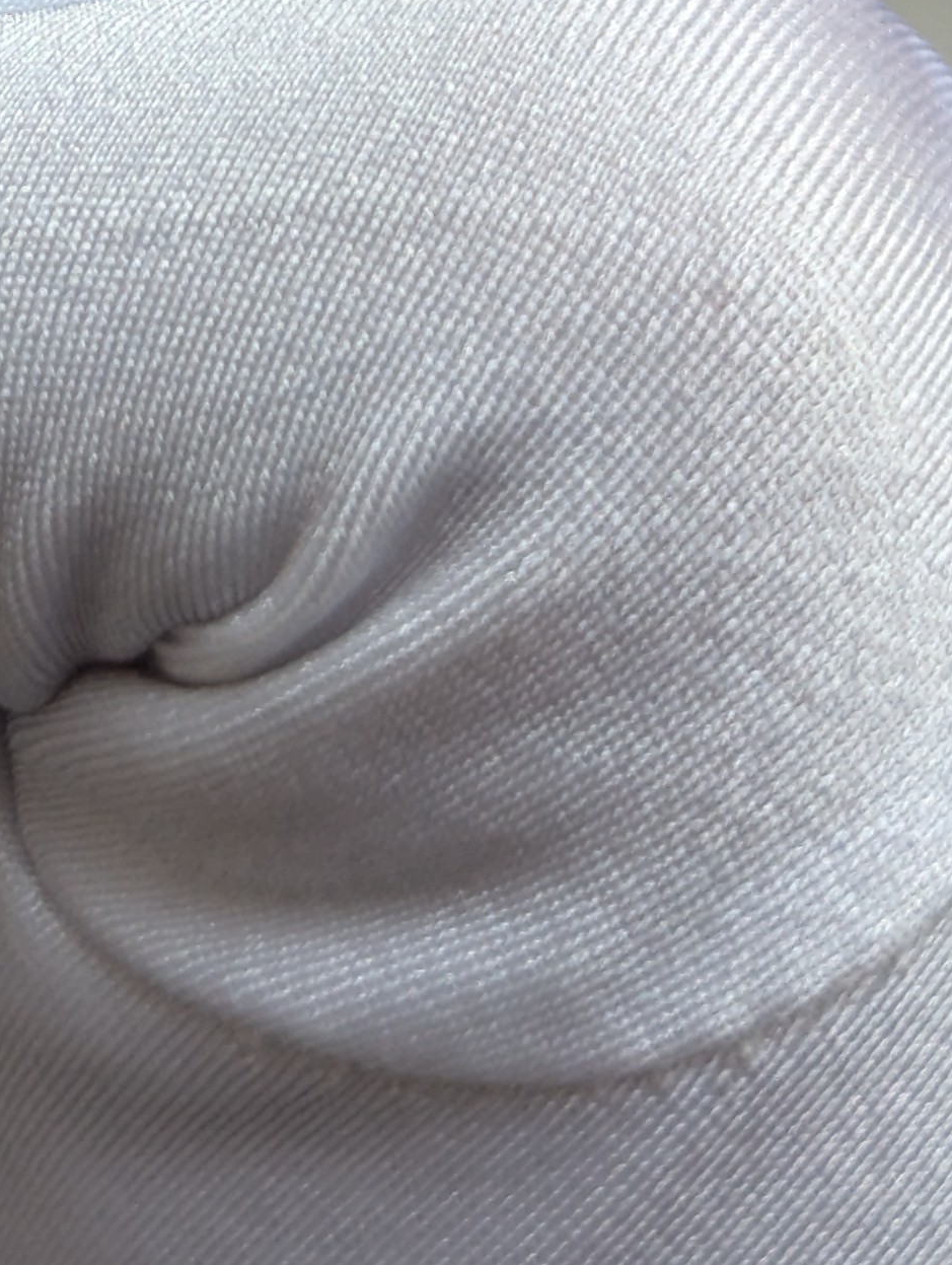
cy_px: -563
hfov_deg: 9.2
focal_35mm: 157
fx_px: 5742
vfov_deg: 12.1
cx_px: -555
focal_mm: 6.81
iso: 46
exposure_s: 1/378
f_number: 1.85
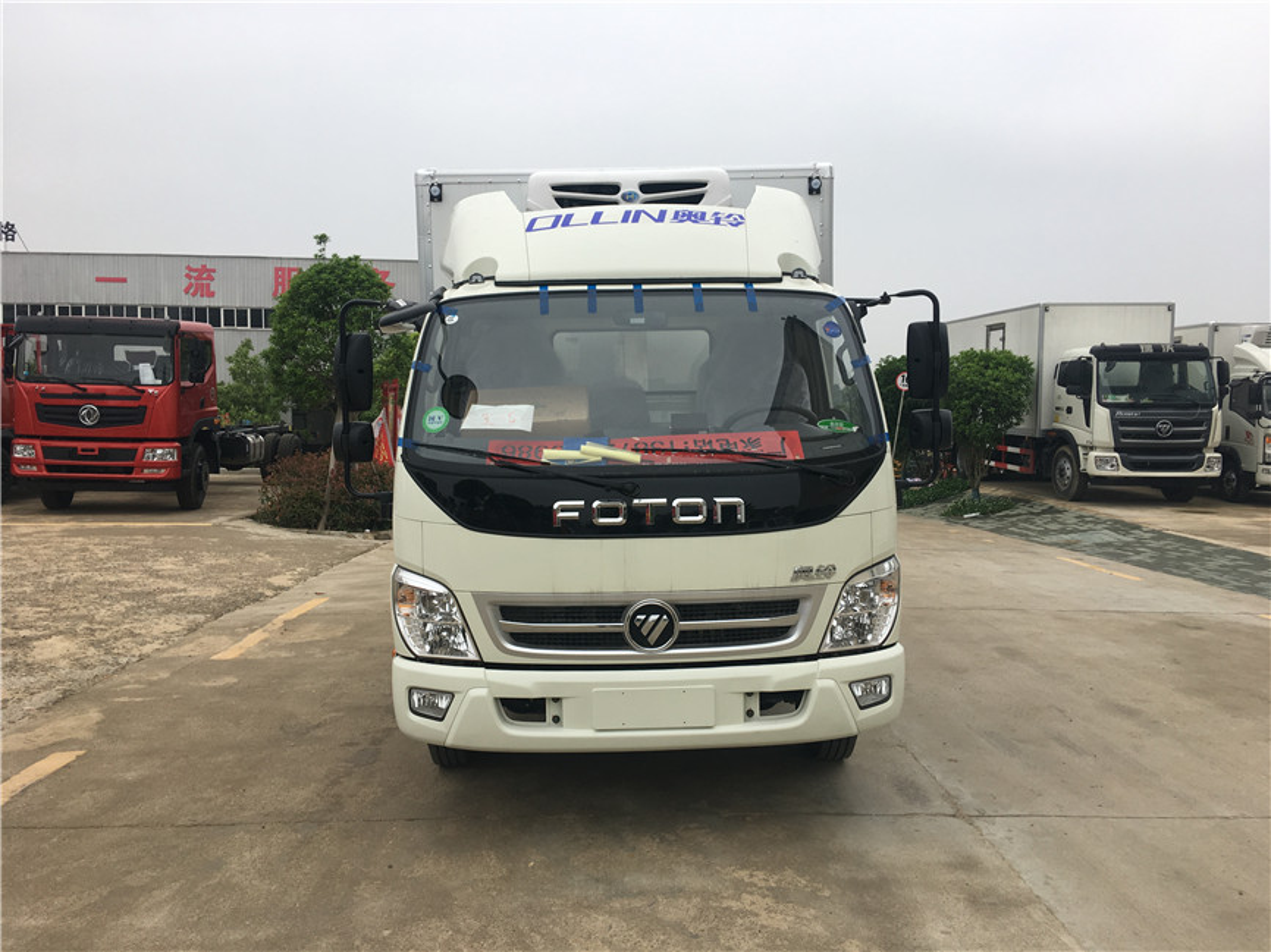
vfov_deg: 48.2
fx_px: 1065
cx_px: 636
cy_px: 476
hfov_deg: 61.7
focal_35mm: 29
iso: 25
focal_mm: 4.15
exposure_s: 1/112
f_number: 2.2
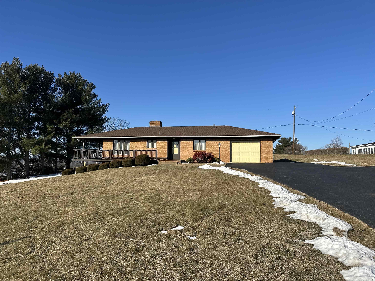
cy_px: 140
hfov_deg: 71.6
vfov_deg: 56.8
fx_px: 260
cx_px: 188
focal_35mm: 24
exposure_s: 1/5263
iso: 80
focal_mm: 6.86
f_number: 1.78
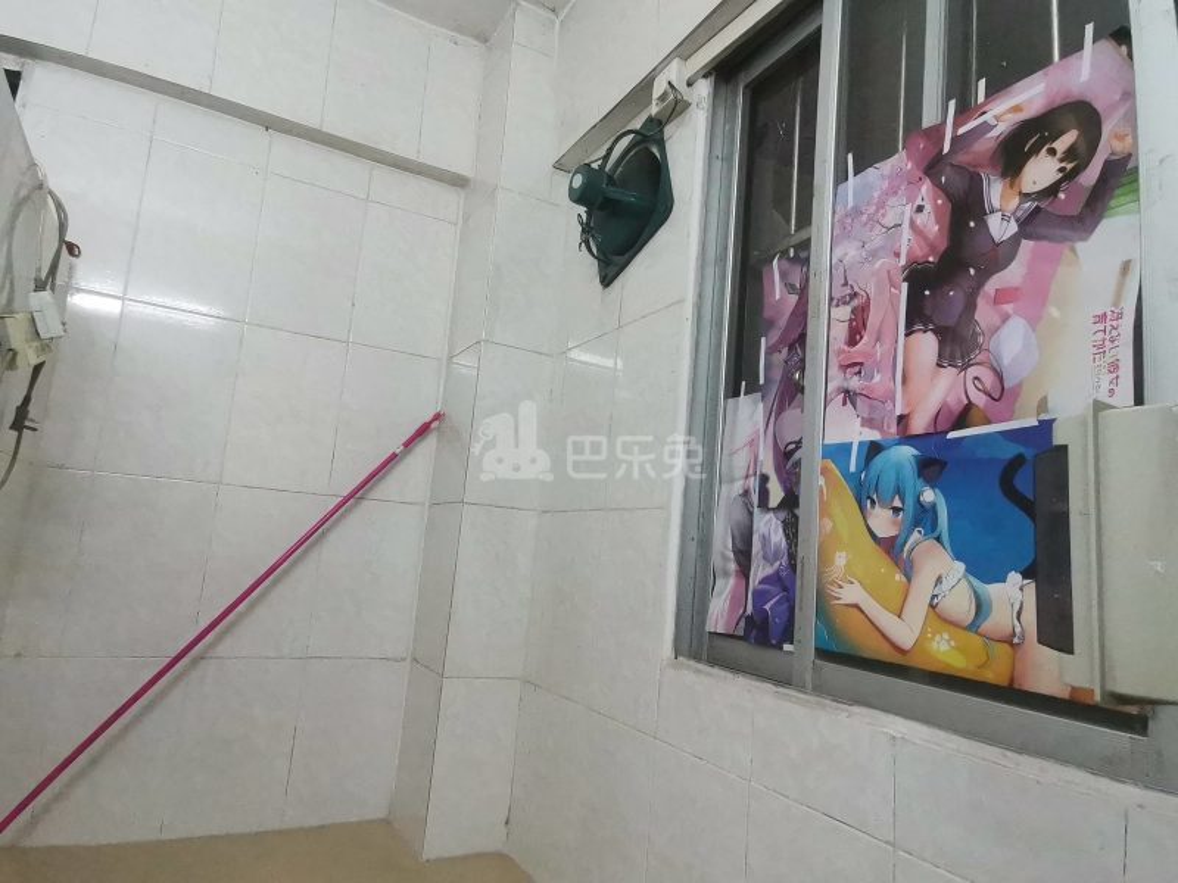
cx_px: 589
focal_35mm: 23
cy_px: 442
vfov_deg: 58.9
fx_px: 783
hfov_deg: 73.9
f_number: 2.4
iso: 320
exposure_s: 1/33.3
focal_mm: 1.78
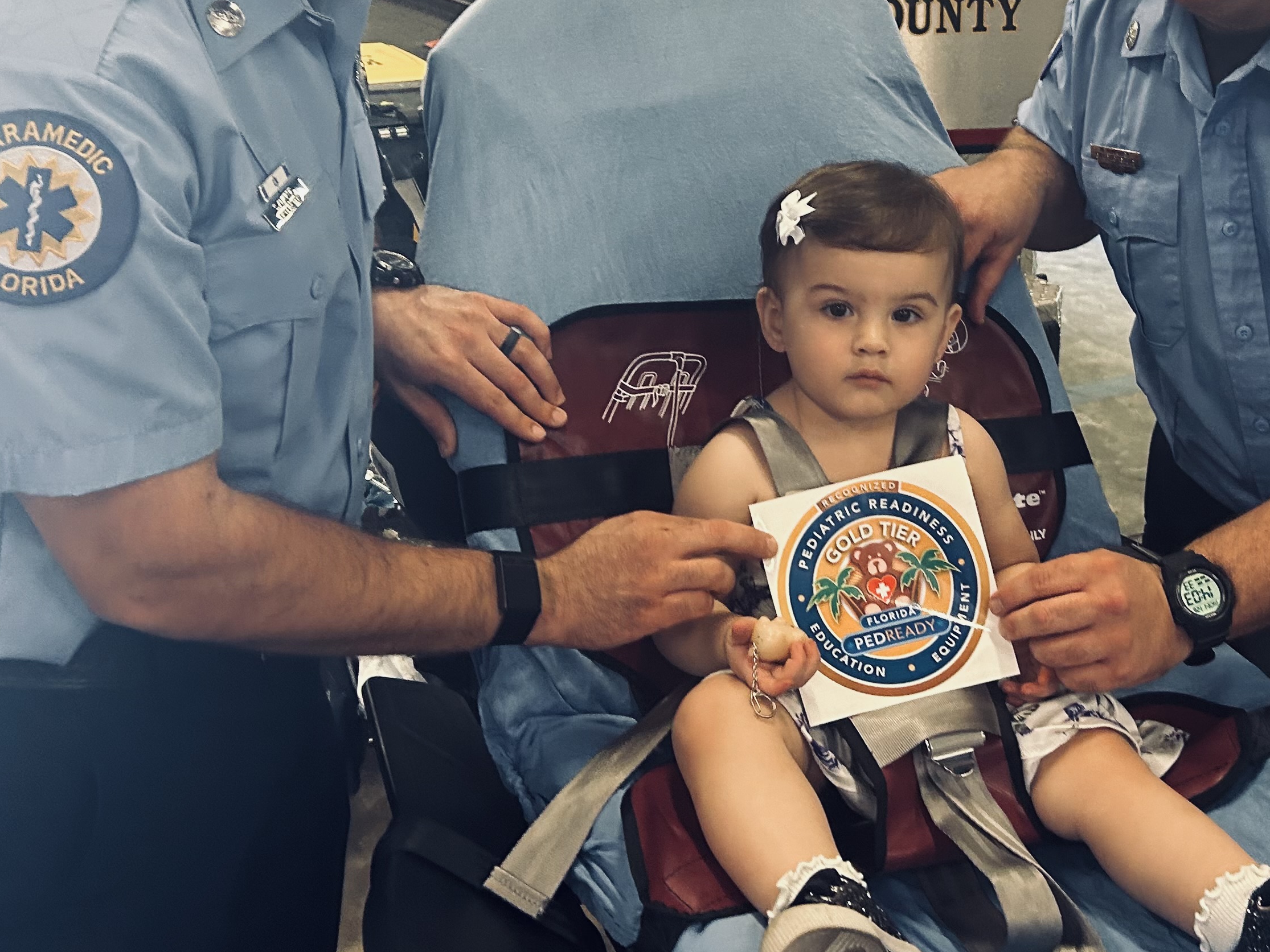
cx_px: 819
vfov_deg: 30.3
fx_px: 1725
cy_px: 221
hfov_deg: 40.1
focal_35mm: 47
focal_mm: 5.7
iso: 250
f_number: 1.5
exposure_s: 1/60
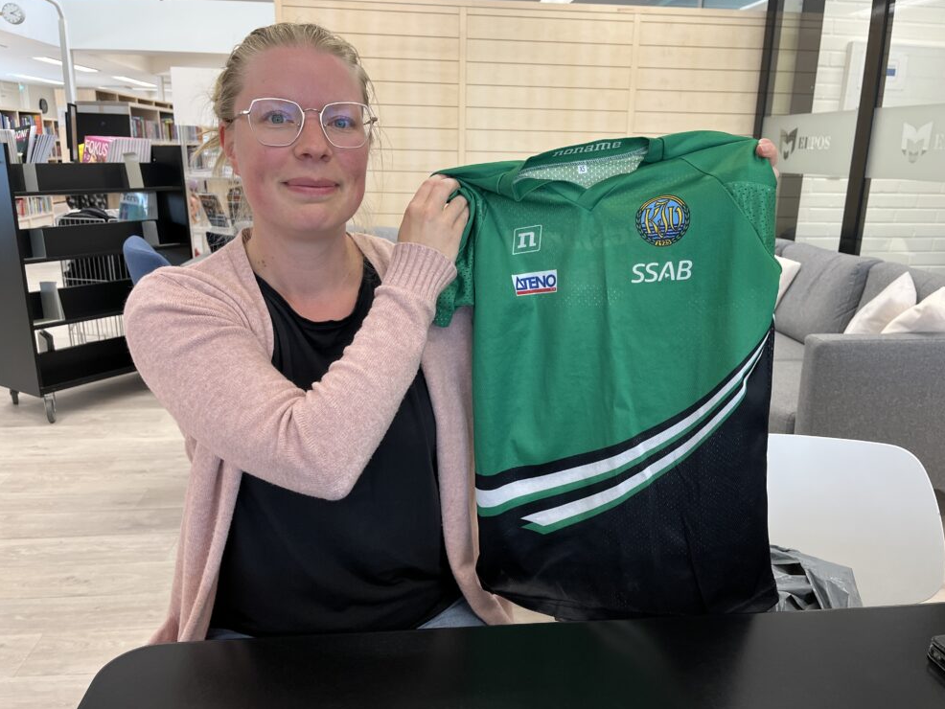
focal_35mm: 27
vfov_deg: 51.4
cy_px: 346
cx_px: 487
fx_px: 737
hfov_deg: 65.3
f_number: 1.6
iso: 100
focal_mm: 5.1
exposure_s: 1/100
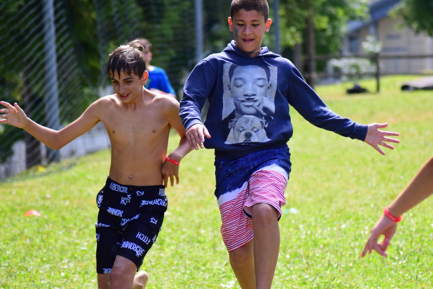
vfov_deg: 7.3
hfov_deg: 11.0
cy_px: 144
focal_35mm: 188
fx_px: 2255
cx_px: 216
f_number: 4.2
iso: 800
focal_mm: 125
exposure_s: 1/1250
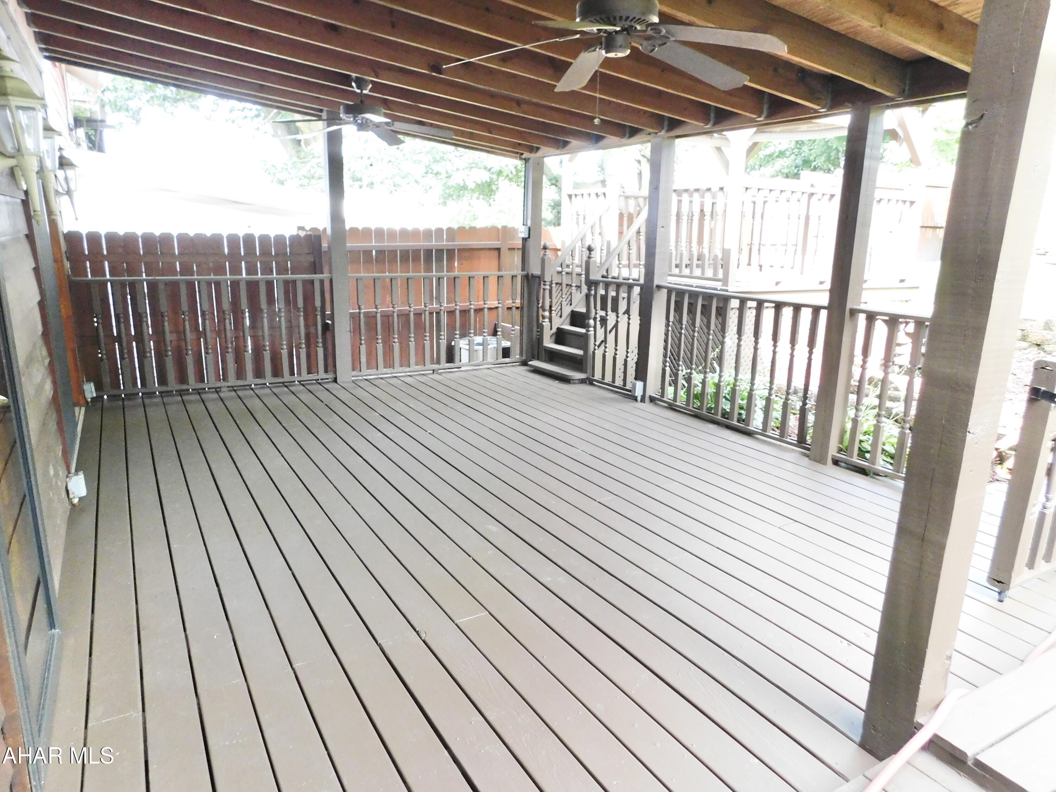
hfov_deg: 73.9
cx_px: 528
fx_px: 702
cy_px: 396
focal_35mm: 23
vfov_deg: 58.9
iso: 400
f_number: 3
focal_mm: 4
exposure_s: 1/100
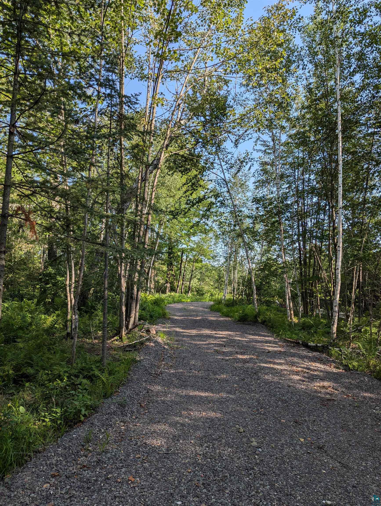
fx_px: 351
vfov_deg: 71.5
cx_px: 190
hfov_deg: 56.9
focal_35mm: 24
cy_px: 253
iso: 44
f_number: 1.85
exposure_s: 1/786
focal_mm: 6.81
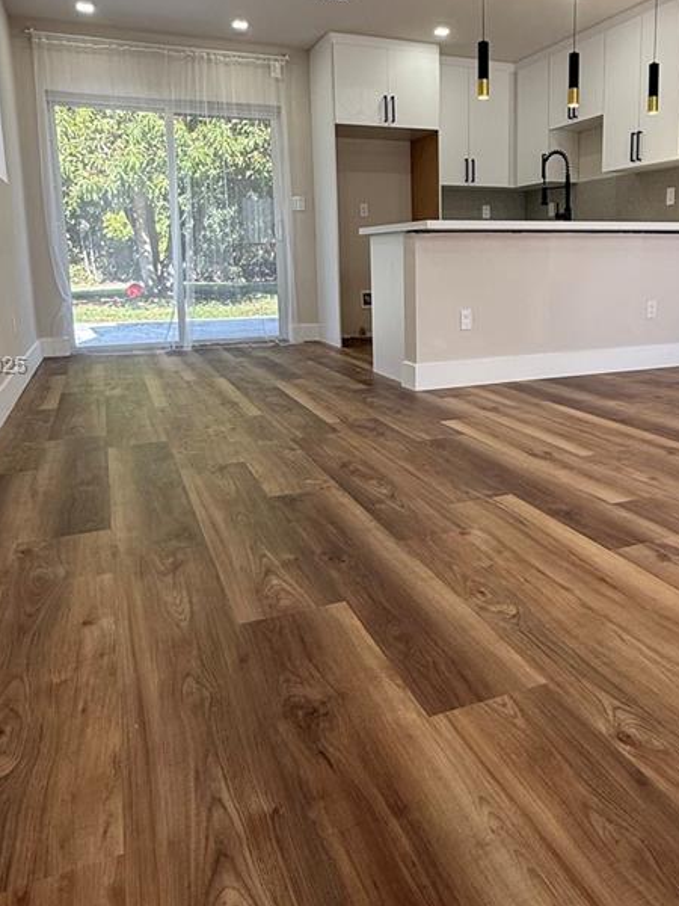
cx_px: 426
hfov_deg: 49.3
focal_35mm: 28
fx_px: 732
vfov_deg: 62.9
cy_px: 367
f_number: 2.2
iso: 64
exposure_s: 1/99
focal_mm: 2.22
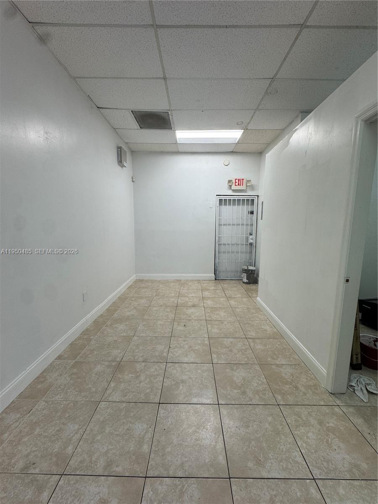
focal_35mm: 14
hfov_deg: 85.7
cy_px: 252
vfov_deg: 102.1
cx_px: 189
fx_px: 204
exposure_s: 1/120
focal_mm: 2.22
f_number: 2.2
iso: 80
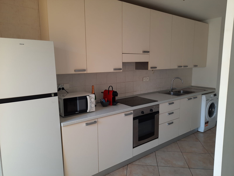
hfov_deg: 69.4
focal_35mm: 25
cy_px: 88
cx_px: 117
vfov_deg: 54.9
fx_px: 169
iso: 80
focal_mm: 4.6
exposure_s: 1/50
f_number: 2
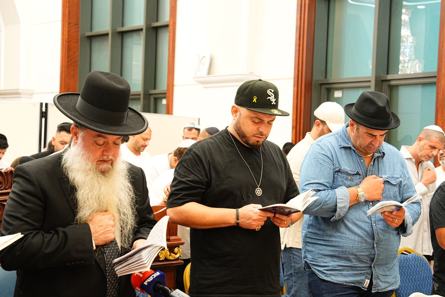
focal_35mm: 62
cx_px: 222
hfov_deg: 32.4
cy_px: 148
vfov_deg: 21.9
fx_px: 767
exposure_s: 1/100
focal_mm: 62
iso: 1600
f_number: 5.6
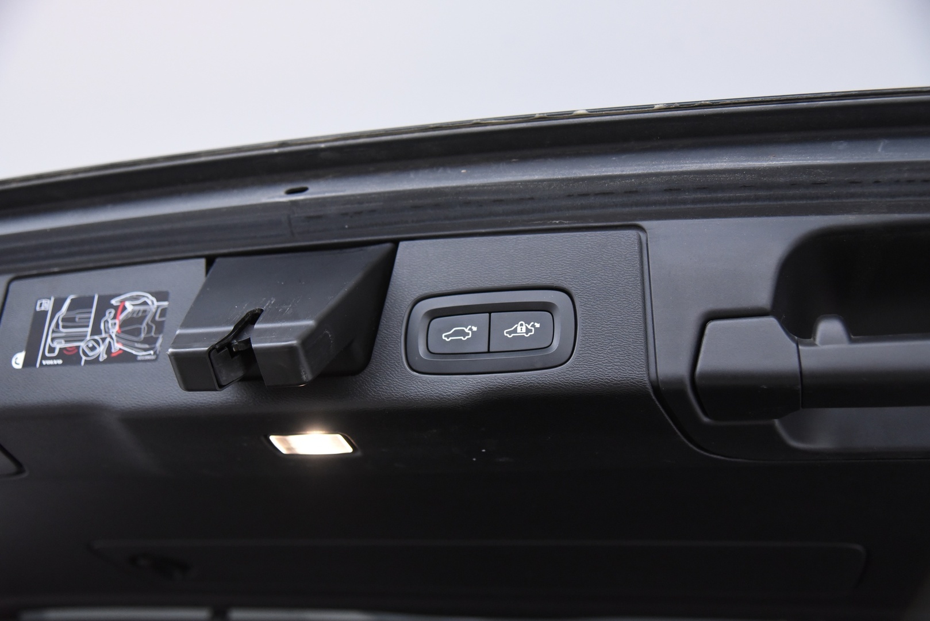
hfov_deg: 50.7
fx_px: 982
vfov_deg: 35.1
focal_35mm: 38
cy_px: 310
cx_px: 465
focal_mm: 38
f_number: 4
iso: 4000
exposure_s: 1/160
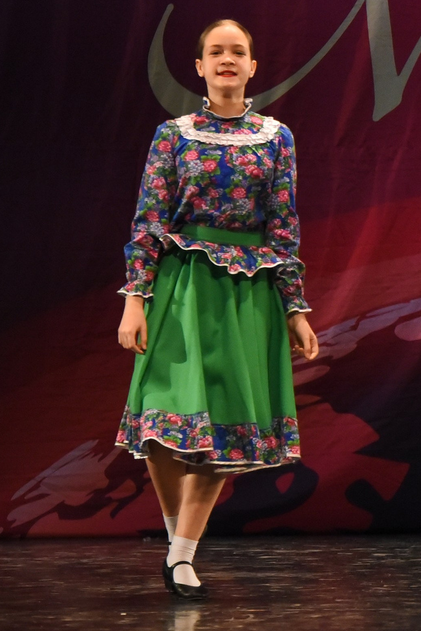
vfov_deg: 5.8
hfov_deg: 3.9
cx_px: 663
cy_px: 220
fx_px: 6211
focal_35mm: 354
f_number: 3.2
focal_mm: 135
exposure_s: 1/800
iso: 5000
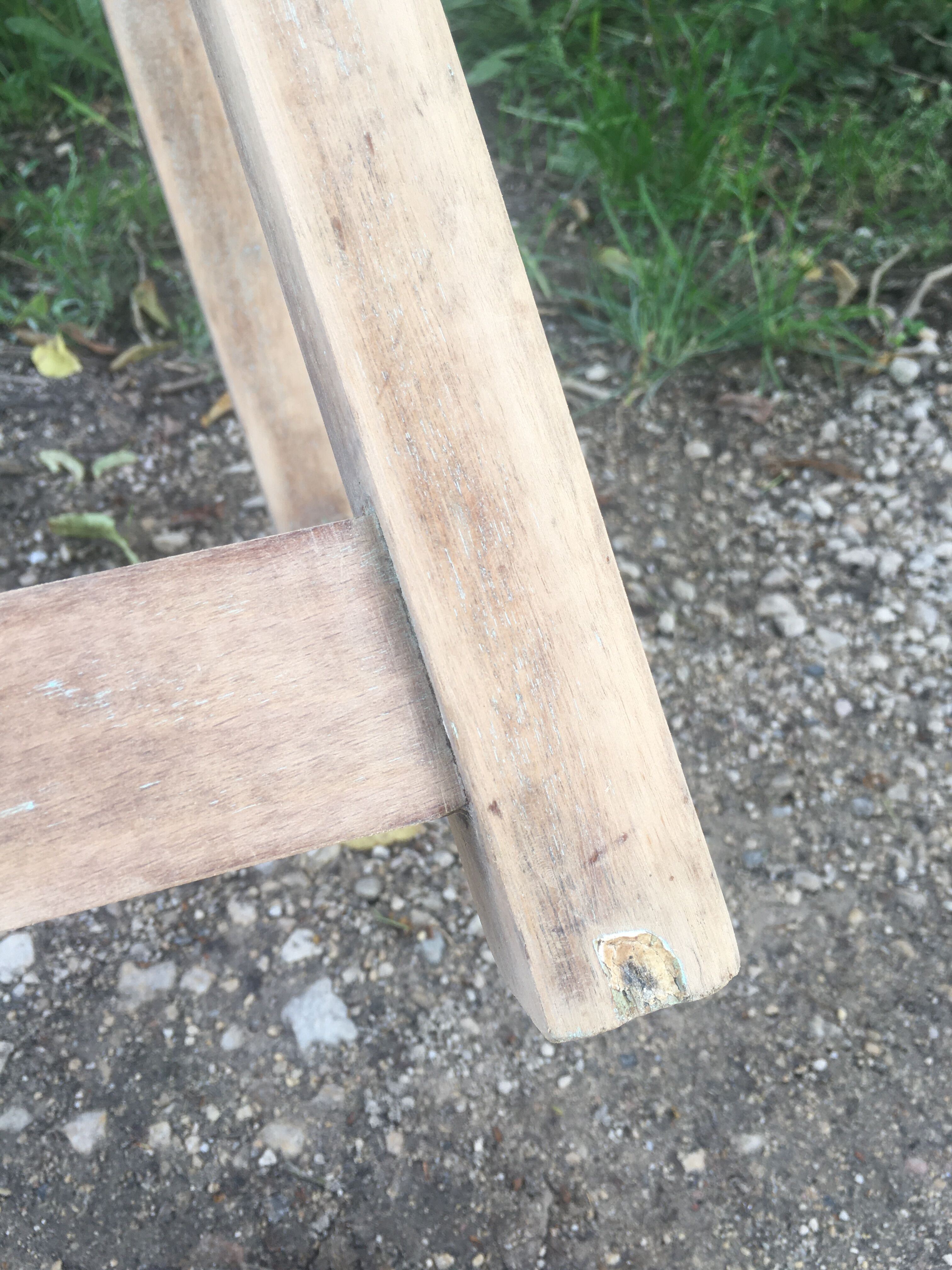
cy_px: 635
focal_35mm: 29
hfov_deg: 48.2
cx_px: 476
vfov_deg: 61.7
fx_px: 1063
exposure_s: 1/103
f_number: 2.2
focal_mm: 4.15
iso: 25
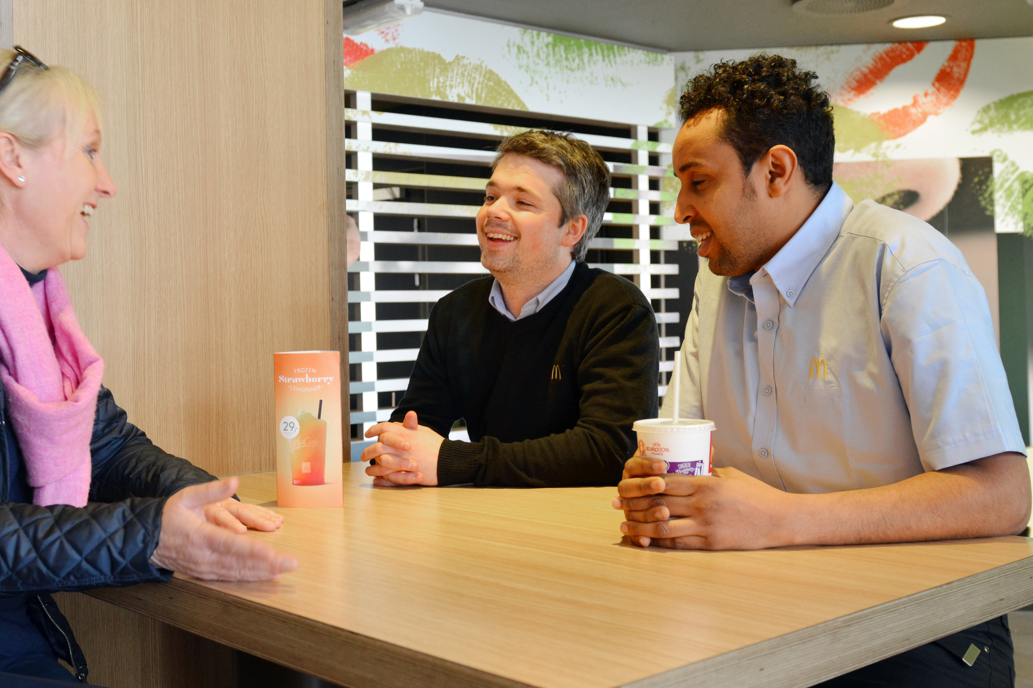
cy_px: 333
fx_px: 1234
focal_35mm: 43
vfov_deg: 31.2
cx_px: 417
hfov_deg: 45.2
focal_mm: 24
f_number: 4
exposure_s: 1/60
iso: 640
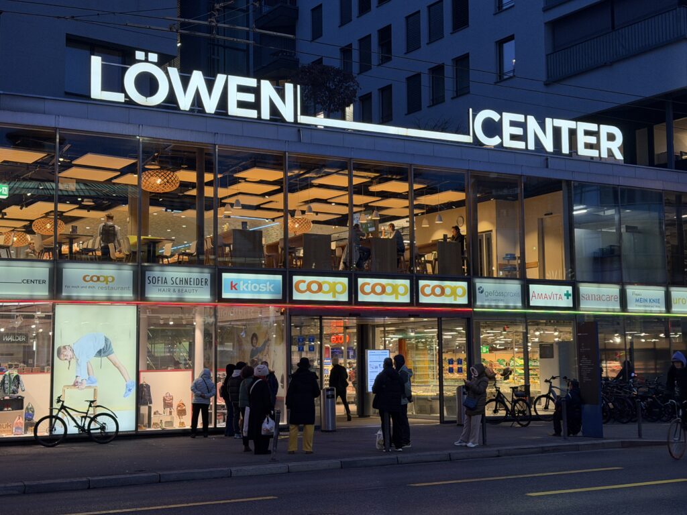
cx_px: 344
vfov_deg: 30.3
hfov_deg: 39.7
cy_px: 258
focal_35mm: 48
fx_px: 953
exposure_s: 1/100
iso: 250
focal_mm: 6.76
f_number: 1.78
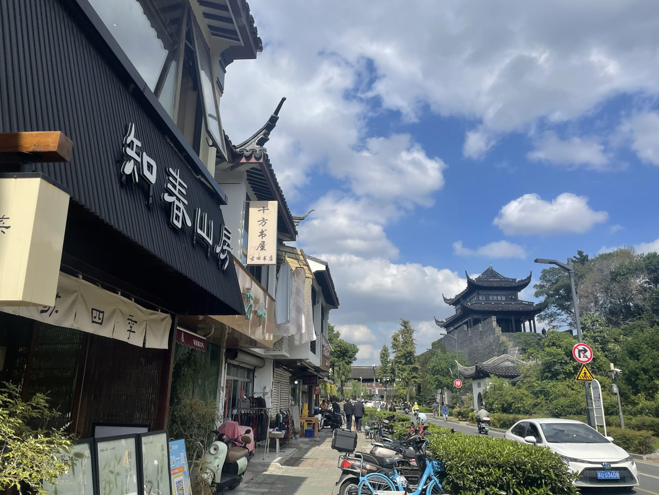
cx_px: 330
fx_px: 495
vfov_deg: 53.1
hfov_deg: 67.3
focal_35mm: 26
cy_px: 248
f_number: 1.6
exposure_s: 1/4651
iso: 32
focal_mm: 4.2
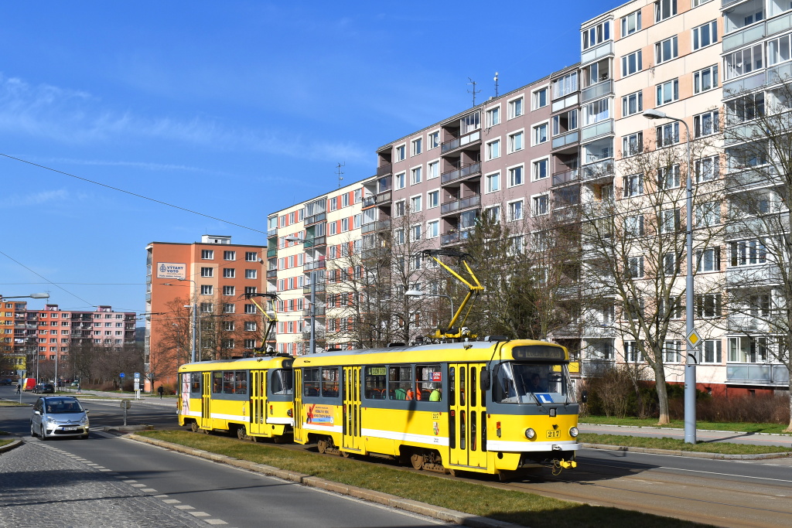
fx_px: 825
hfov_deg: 51.3
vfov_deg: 35.5
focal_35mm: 38
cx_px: 396
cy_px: 264
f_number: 10
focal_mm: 25
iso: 200
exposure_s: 1/400
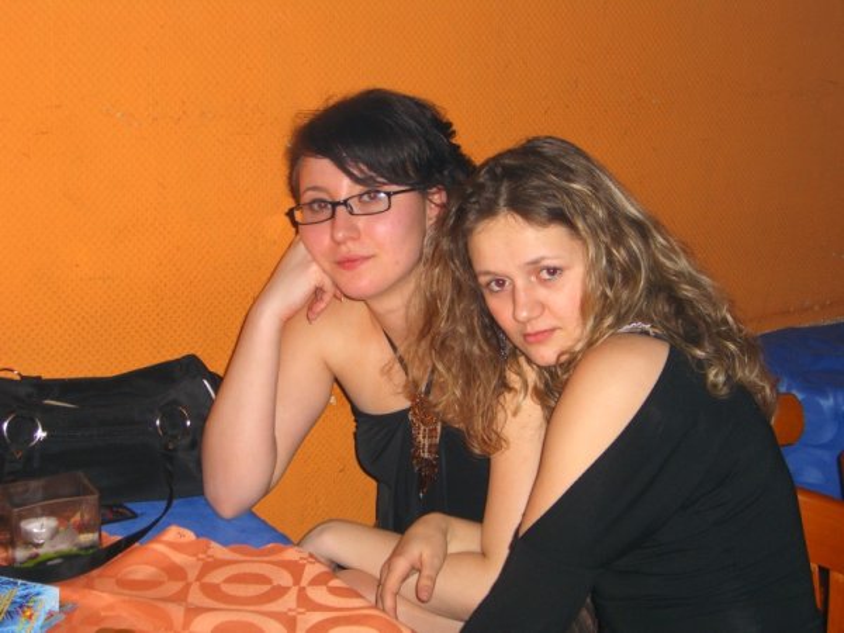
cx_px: 422
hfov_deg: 33.8
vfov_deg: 25.7
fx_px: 1390
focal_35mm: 57
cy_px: 316
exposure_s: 1/60
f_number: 3.6
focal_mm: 11.8
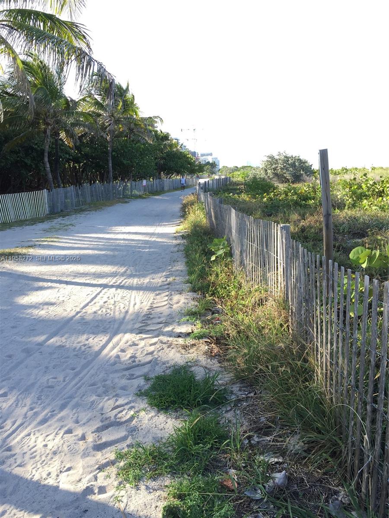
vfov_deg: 61.7
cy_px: 259
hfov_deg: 48.2
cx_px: 194
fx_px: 435
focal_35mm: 29
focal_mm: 4.15
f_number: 2.2
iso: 32
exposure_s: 1/306
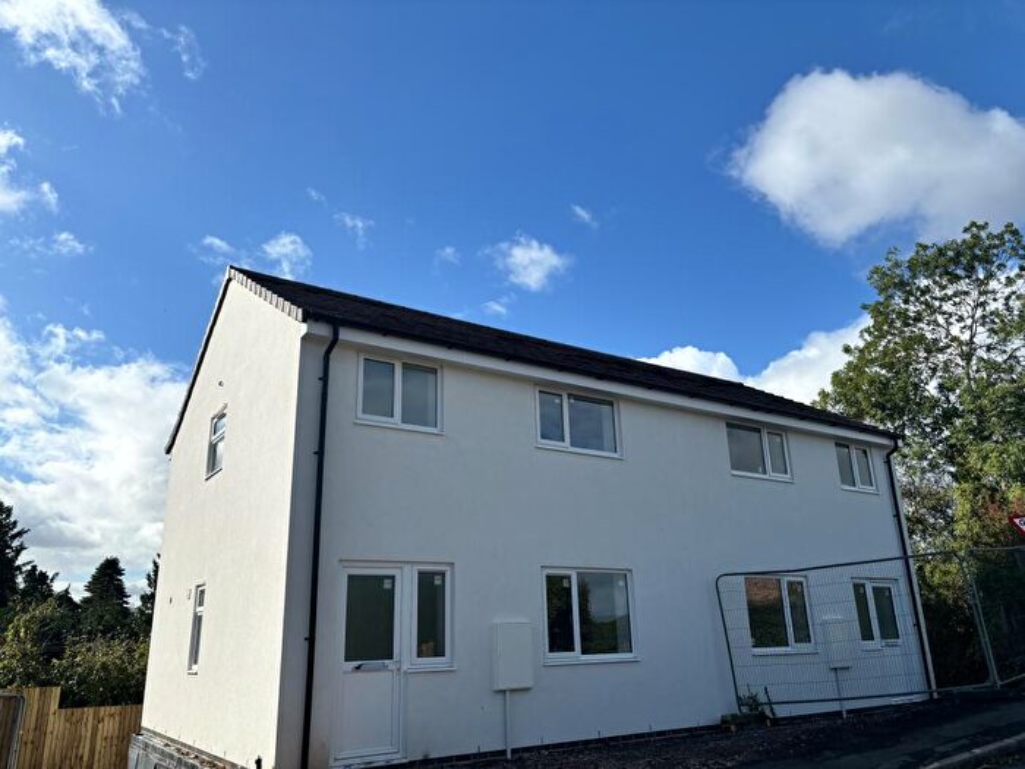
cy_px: 384
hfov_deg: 67.3
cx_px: 512
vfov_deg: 53.1
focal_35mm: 26
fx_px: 770
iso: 50
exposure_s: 1/4082
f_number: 1.6
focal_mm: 5.96
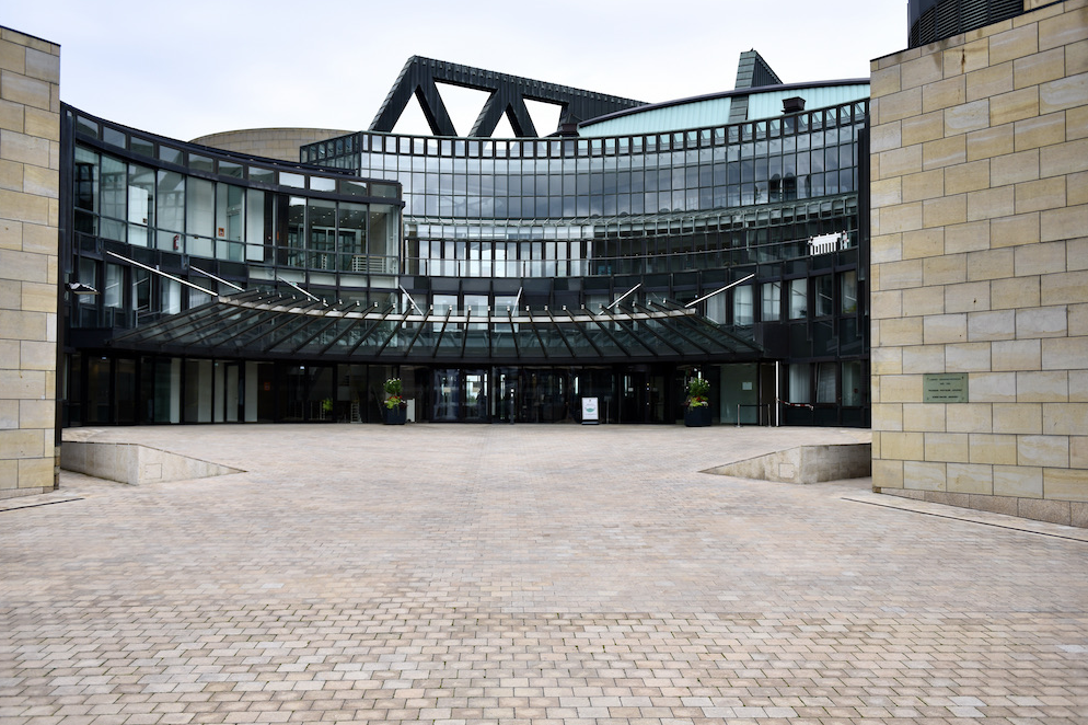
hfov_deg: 57.2
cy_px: 371
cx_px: 553
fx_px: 997
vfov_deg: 39.9
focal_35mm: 33
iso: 320
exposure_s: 1/4000
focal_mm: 32
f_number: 2.8
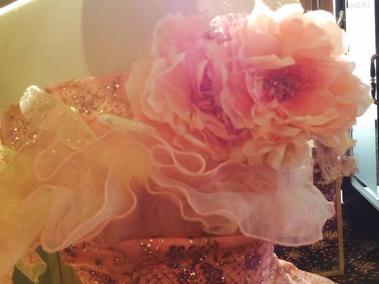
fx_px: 460
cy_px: 109
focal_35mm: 42
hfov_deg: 43.7
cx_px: 274
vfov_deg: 34.2
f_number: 2.2
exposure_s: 1/30
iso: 100
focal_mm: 4.15
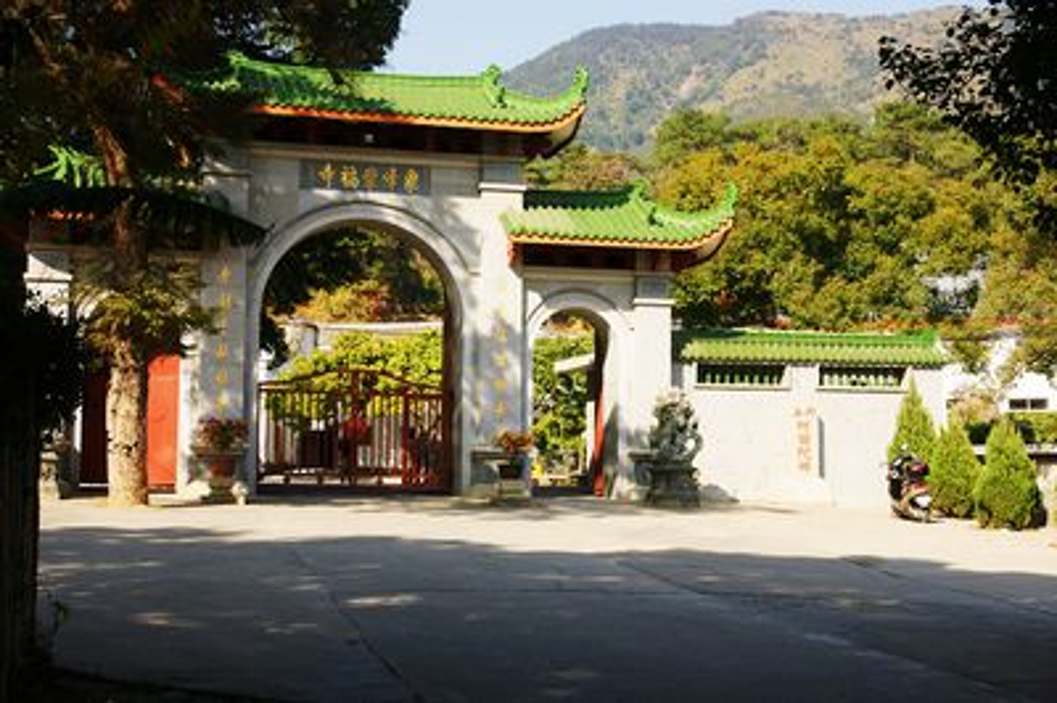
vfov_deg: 25.7
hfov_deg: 37.9
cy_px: 352
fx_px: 1540
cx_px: 528
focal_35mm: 52
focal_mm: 35
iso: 200
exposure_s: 1/250
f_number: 8
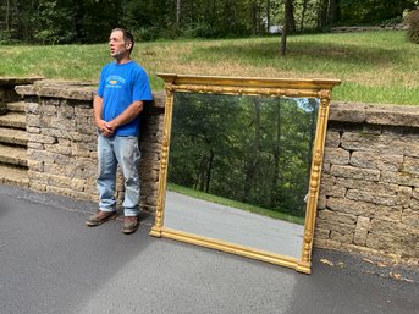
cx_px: 210
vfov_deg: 48.2
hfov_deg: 61.7
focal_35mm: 29
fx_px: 351
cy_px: 157
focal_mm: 3
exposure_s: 1/195
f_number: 1.8
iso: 16
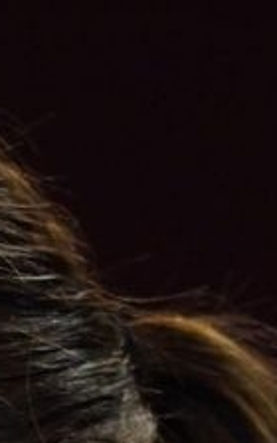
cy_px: 900
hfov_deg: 0.3
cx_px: -522
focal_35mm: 4907
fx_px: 59270
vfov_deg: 0.4
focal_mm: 400
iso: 500
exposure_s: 1/500
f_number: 2.8
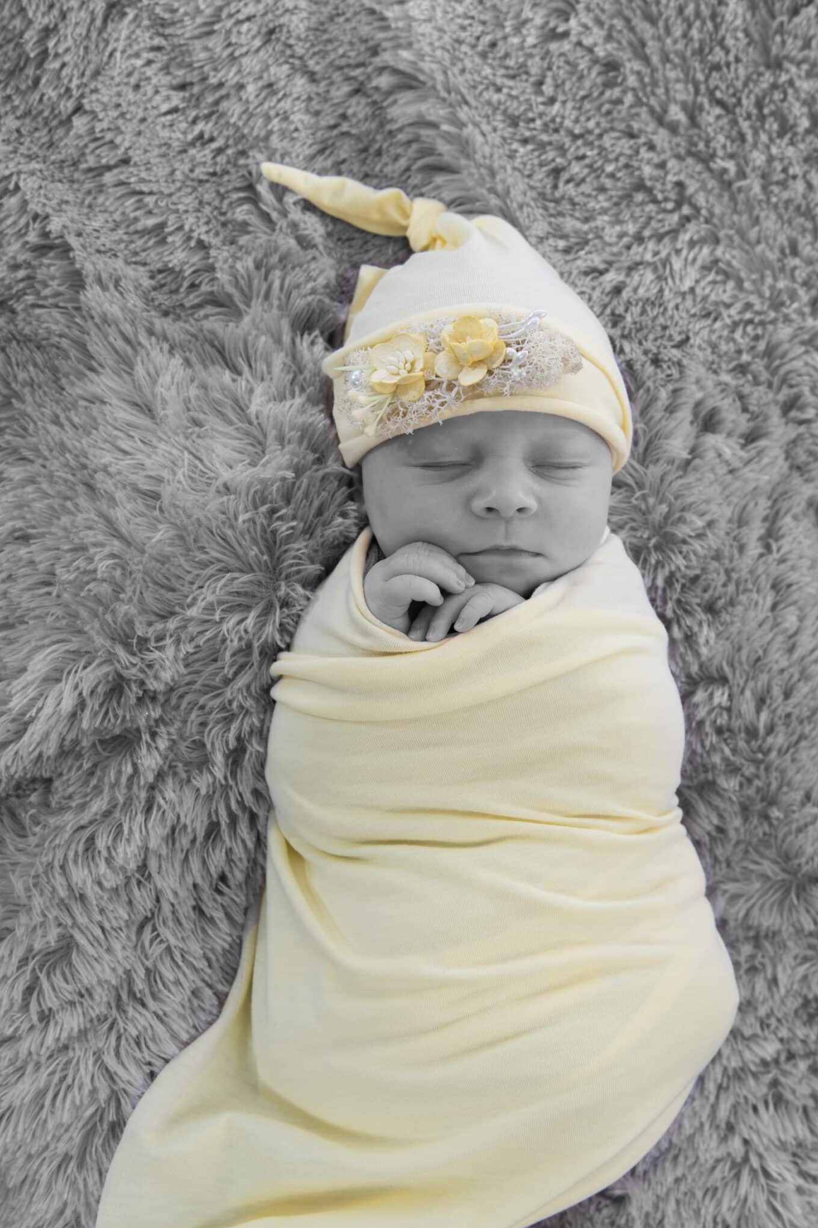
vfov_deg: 49.5
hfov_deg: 34.2
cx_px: 404
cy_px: 682
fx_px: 1329
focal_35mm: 39
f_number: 5
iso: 100
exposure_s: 1/100
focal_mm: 31
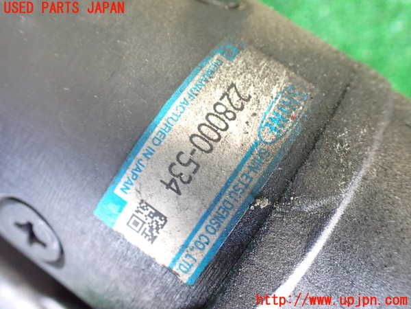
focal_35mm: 30
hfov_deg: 60.0
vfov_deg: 46.8
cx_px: 206
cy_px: 154
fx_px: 356
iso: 1000
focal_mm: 5.4
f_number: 2.3
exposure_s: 1/30
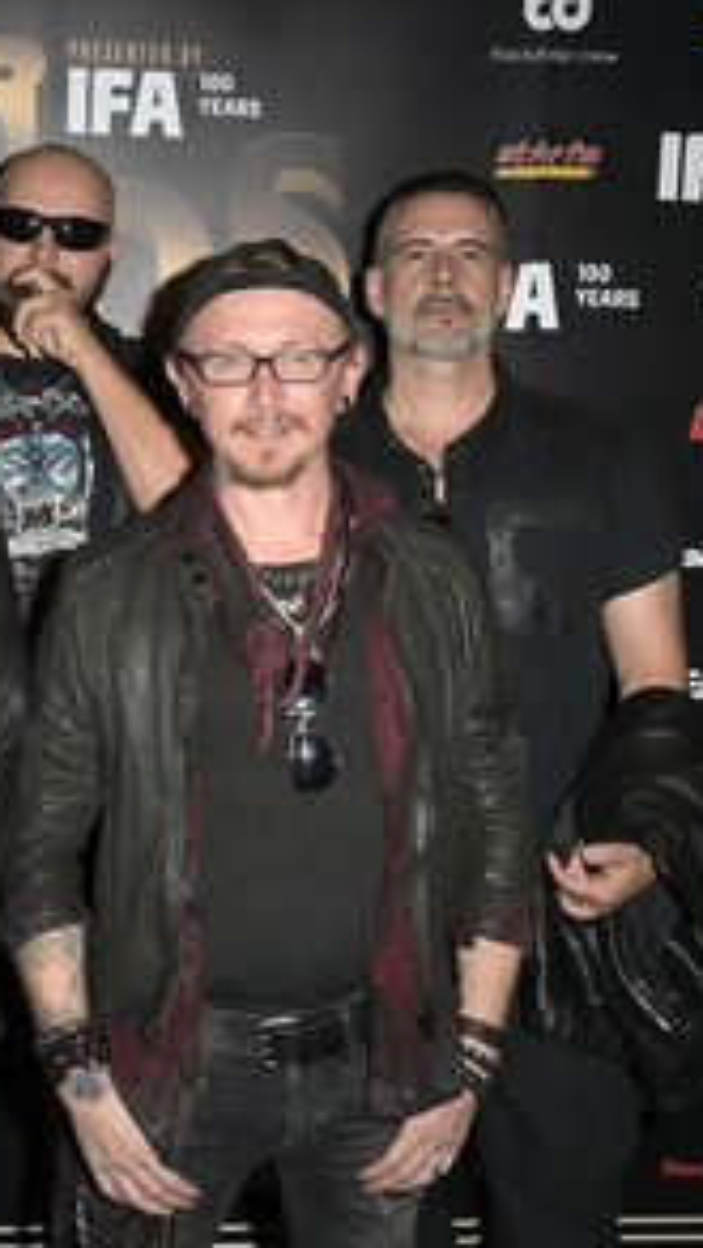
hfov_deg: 22.7
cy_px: 626
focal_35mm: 50
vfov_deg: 41.3
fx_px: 1656
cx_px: -53
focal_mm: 31
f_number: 6.3
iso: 640
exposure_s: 1/200
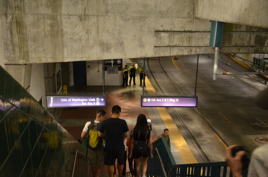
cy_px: 88
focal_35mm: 39
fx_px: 290
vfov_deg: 34.0
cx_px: 134
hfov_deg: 49.7
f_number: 3.8
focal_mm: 26
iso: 1600
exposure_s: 1/20
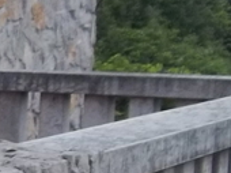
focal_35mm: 226
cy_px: 213
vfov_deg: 6.5
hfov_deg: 7.7
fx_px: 1506
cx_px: -452
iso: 64
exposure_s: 1/500
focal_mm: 5.7
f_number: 2.9
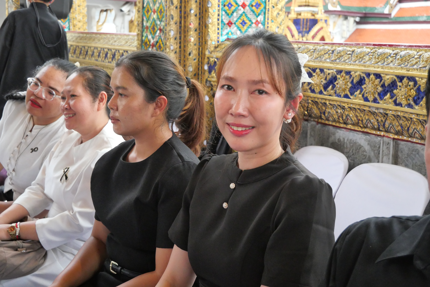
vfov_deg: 28.7
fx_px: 562
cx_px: 215
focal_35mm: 47
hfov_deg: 41.9
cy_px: 144
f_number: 4.3
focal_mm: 23
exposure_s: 1/800
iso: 3200
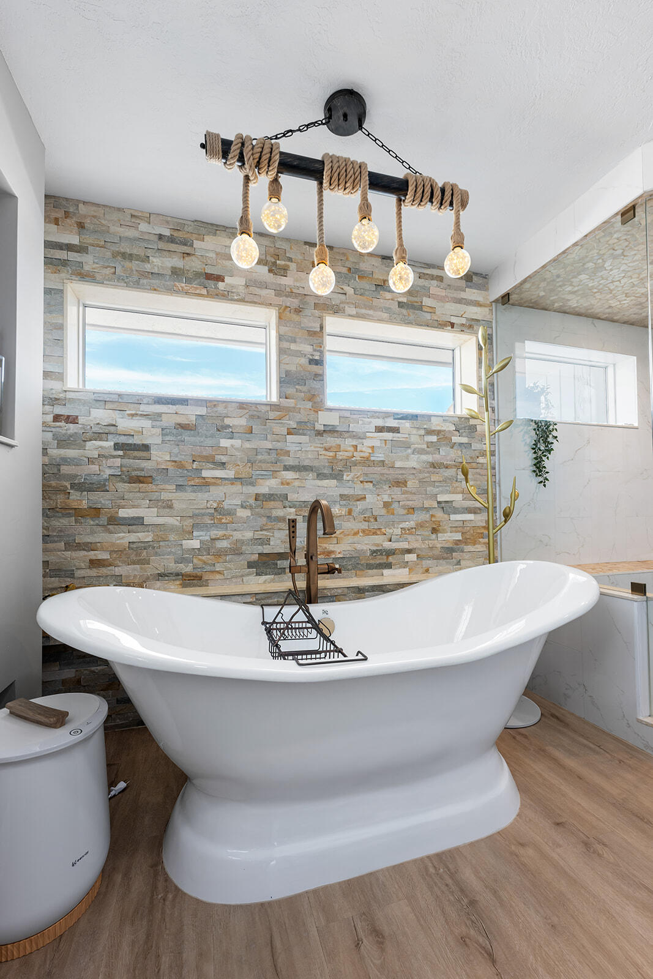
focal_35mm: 14
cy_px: 490
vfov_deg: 104.2
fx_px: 381
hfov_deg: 81.2
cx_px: 326
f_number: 8
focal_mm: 14
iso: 400
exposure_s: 1/50
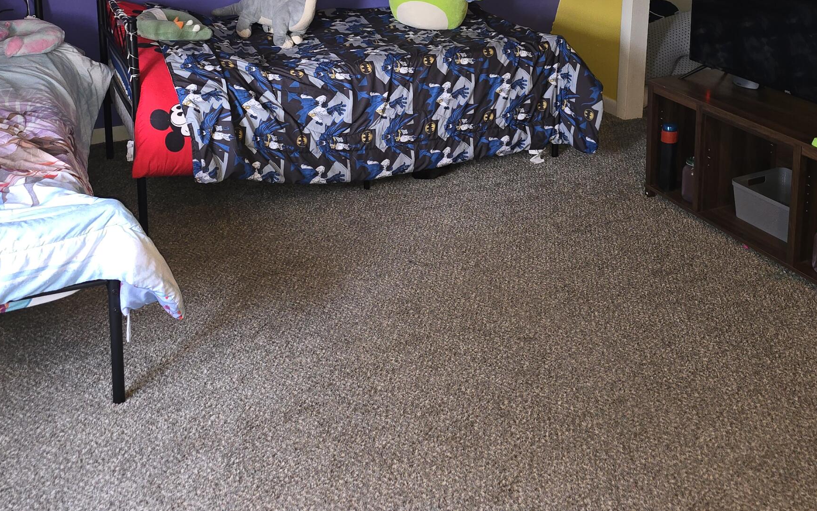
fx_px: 935
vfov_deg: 29.1
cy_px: 39
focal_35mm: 42
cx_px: 438
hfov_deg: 47.2
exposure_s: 1/12
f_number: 1.7
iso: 125
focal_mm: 6.3
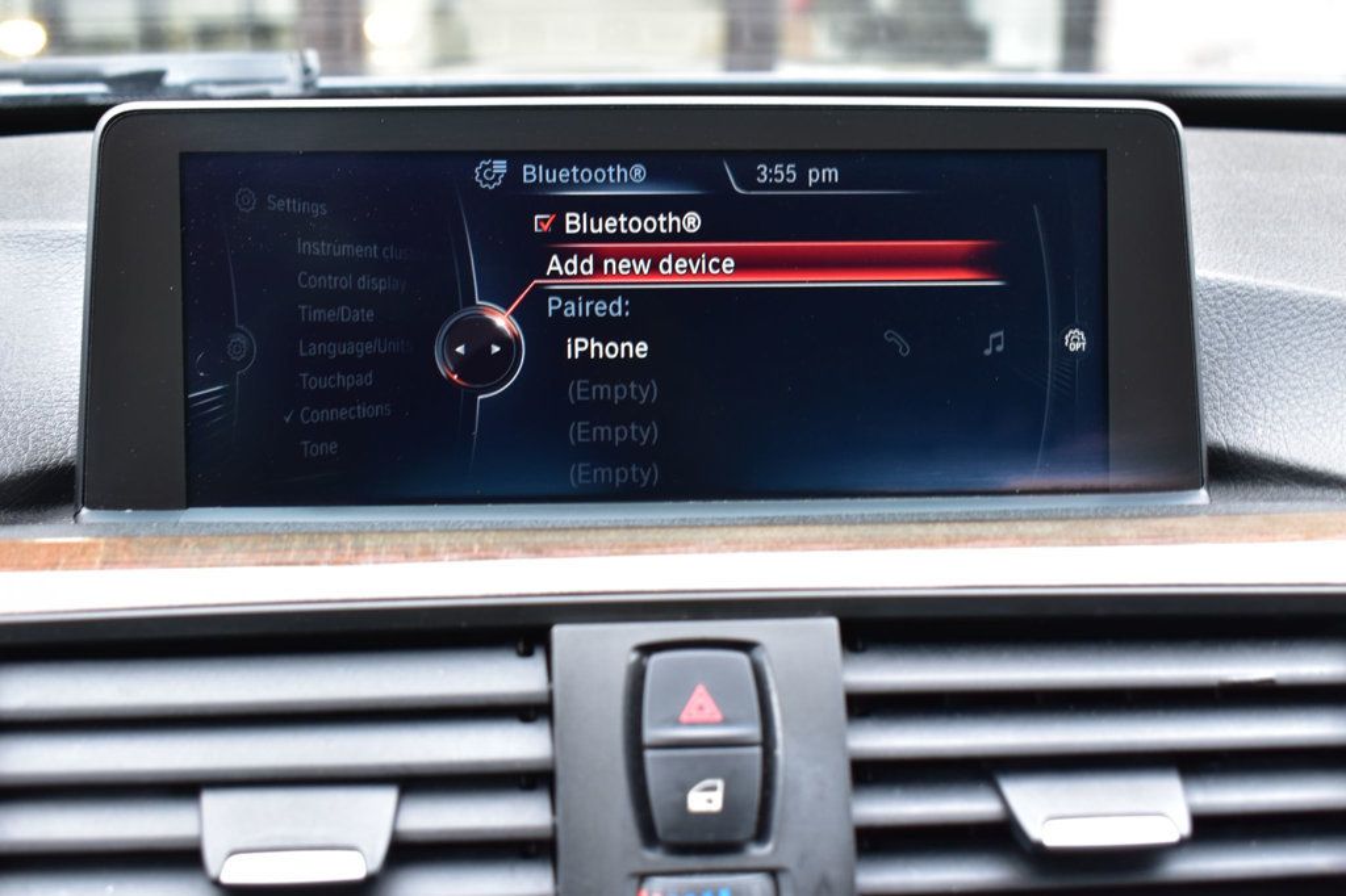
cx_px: 673
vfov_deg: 25.7
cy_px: 448
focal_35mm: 52
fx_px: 1962
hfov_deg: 37.9
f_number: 6.3
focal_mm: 35
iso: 500
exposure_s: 1/15
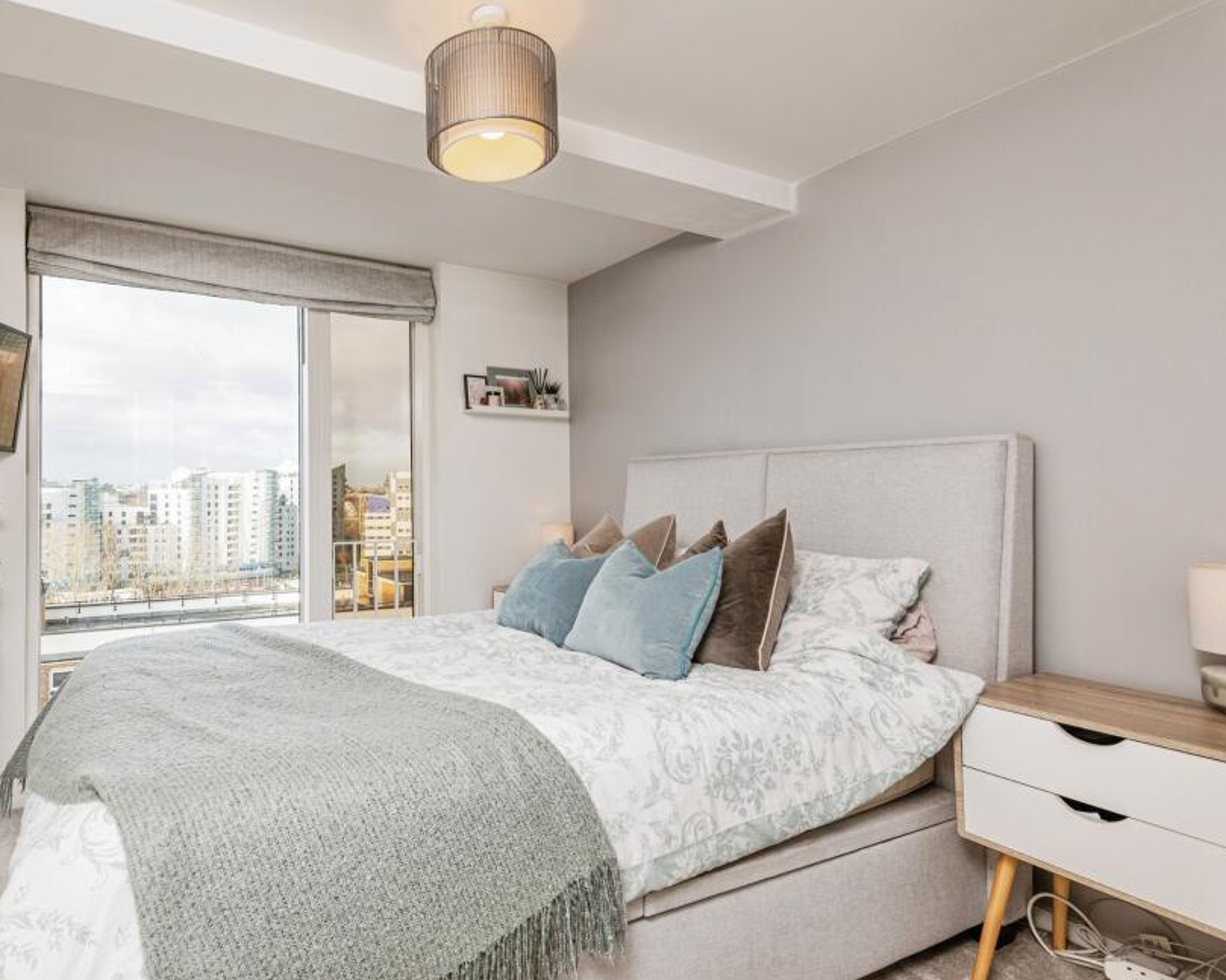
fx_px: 689
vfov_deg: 70.8
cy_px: 465
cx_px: 458
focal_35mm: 19
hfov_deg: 81.7
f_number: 8
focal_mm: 16
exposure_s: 1/50
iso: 320
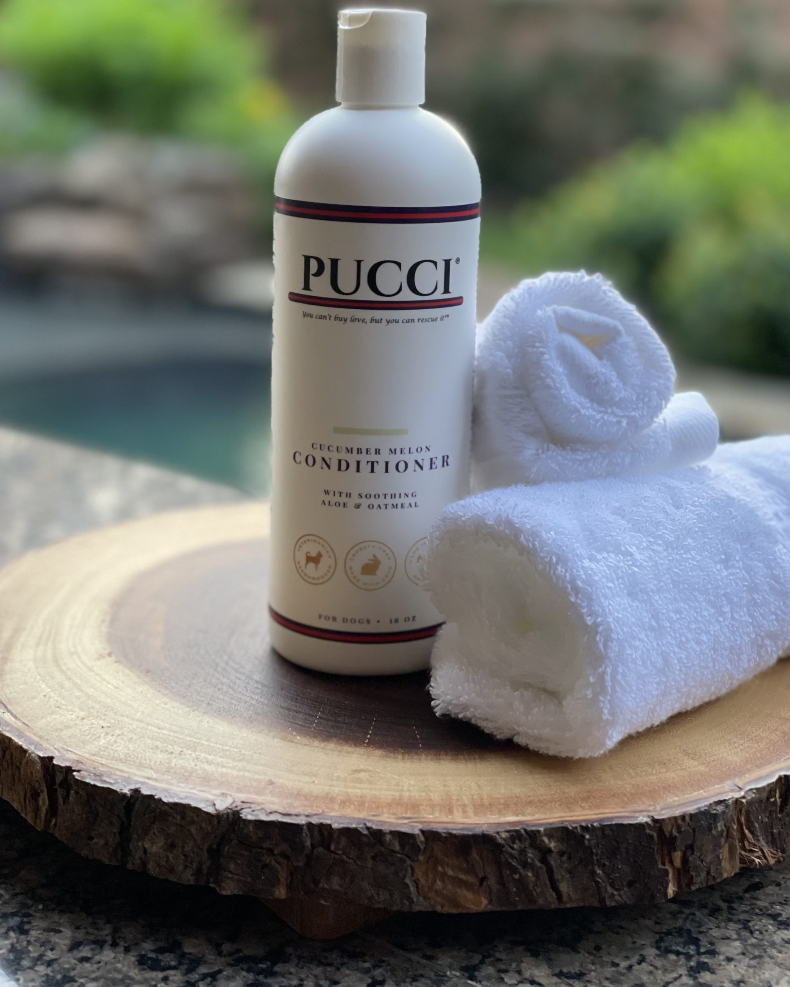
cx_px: 401
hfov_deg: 25.8
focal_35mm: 59
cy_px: 417
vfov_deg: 31.9
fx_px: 1724
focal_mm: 6
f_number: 2
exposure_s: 1/122
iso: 200
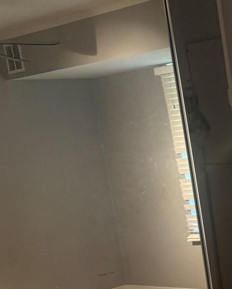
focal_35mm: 84
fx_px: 721
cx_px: 392
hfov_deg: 16.0
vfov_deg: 22.4
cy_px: 233
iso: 250
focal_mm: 6.76
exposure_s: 1/60
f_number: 1.78
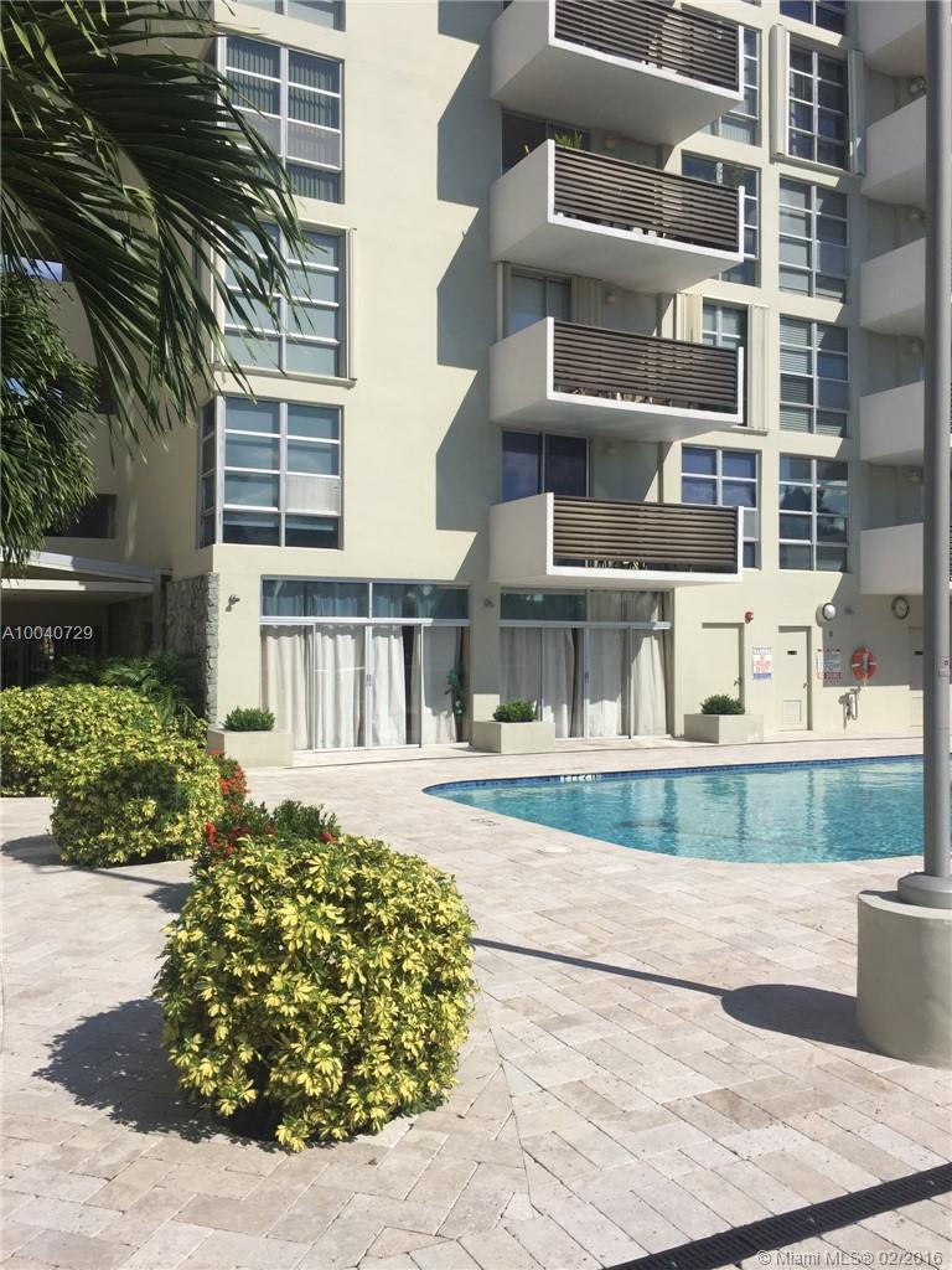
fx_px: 1063
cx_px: 476
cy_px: 635
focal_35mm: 29
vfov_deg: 61.7
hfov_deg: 48.2
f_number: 2.2
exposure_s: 1/3968
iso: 32
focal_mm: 4.15
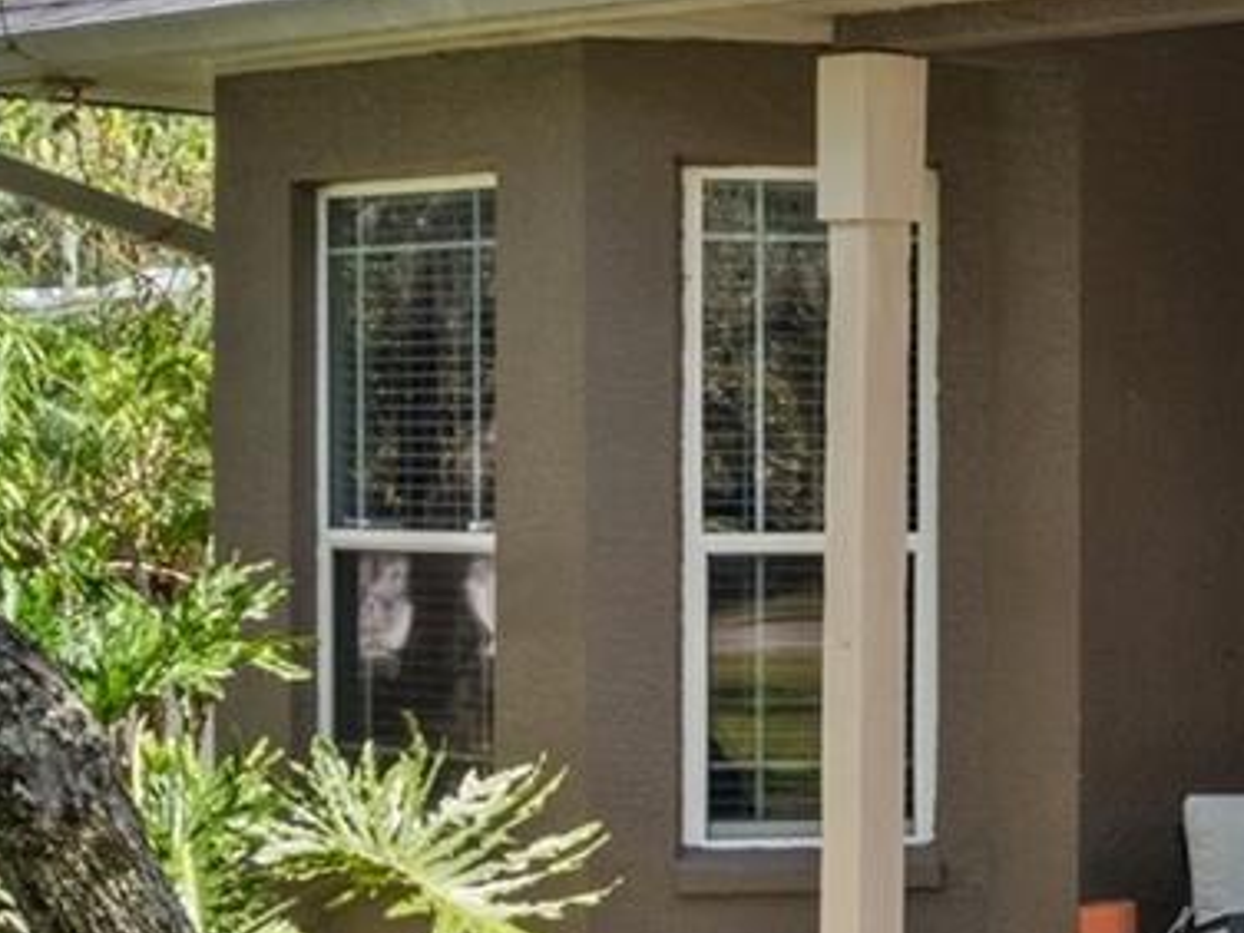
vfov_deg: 16.4
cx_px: 1777
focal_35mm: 90
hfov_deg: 19.4
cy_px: 419
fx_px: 3234
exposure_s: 1/250
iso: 100
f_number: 2.8
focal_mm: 8.38
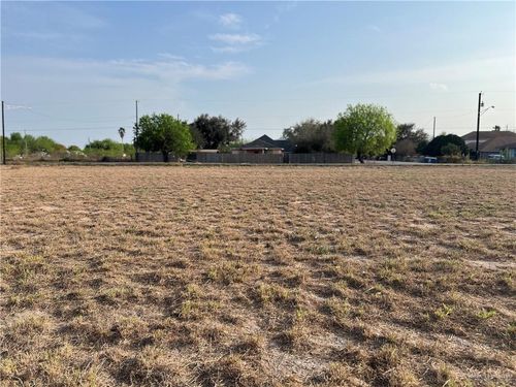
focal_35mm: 26
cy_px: 194
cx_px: 258
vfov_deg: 53.1
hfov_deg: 67.3
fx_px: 388
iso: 50
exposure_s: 1/3968
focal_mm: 5.7
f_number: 1.5
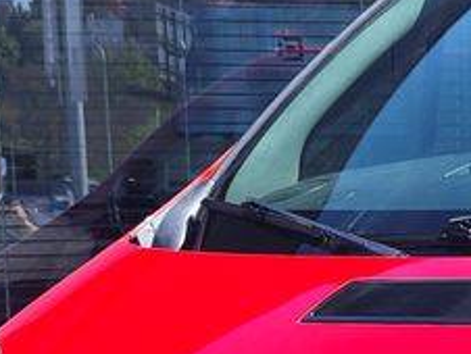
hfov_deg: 15.0
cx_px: 690
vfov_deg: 11.8
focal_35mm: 122
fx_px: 1662
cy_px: 462
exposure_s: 1/411
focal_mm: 7.01
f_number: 1.69
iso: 50
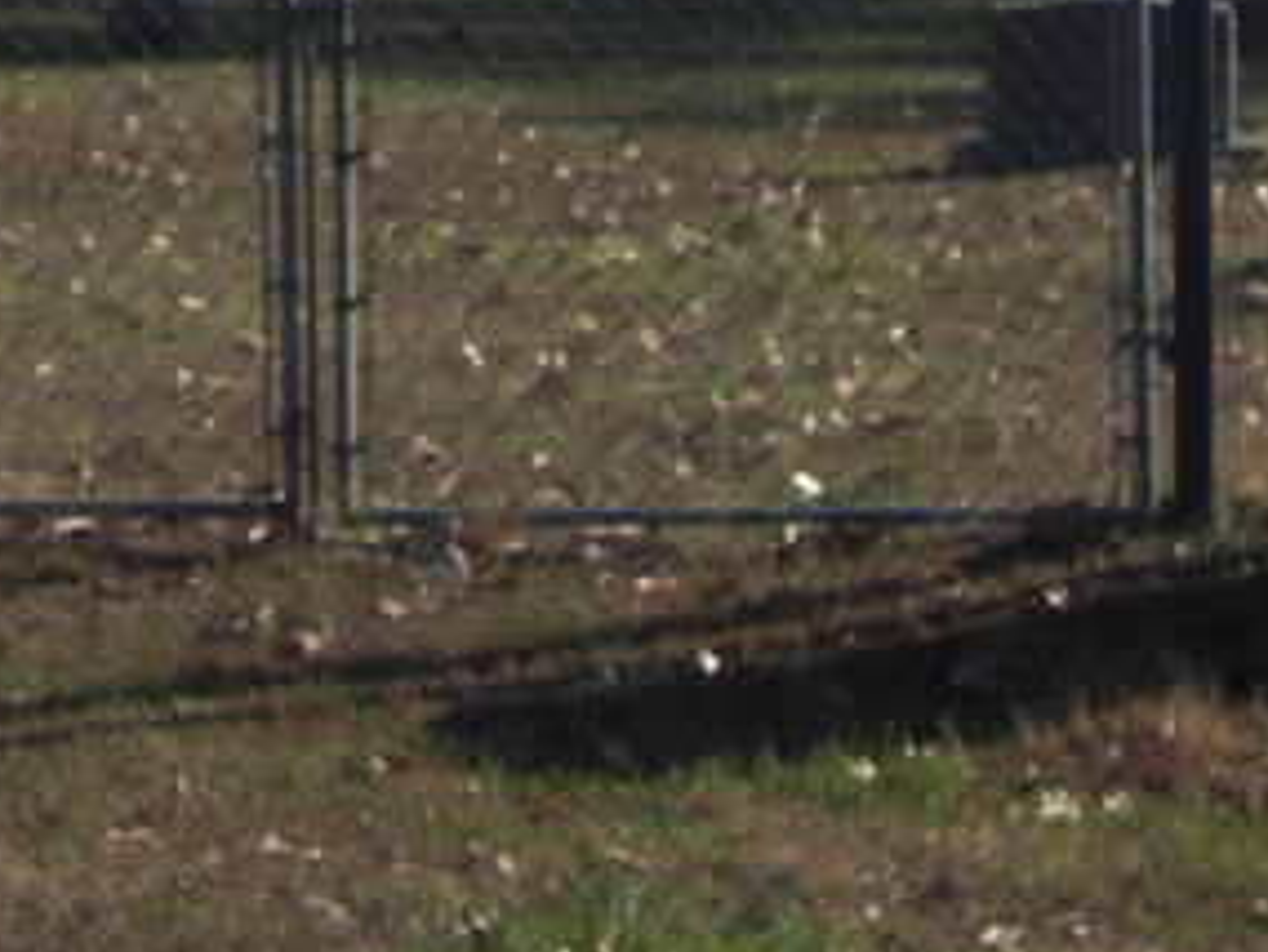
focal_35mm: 165
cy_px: -703
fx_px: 6047
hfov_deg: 12.0
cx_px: 427
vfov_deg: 8.7
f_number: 3.3
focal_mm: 8.2
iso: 50
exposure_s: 1/640
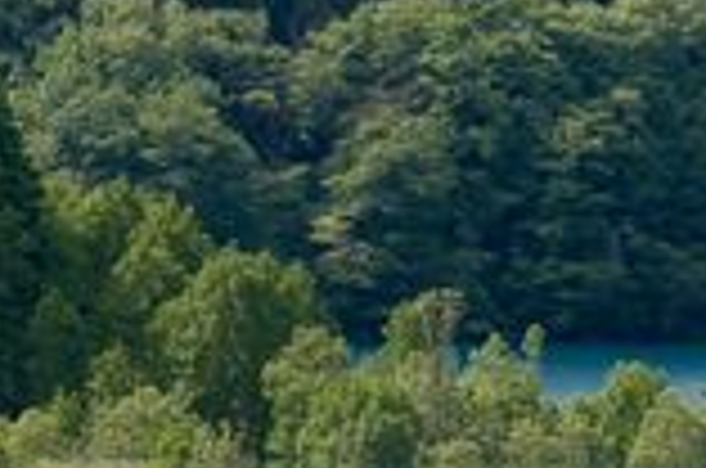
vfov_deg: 3.1
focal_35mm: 440
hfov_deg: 4.7
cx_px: 702
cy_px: -20
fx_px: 8611
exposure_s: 1/500
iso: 125
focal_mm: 55
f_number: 4
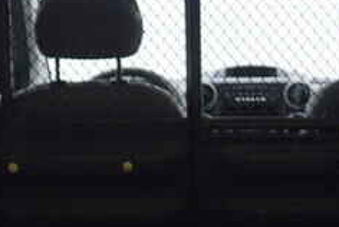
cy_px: 287
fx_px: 1471
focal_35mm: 156
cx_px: 221
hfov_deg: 13.1
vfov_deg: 8.7
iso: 125
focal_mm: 24
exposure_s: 1/50
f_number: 3.2
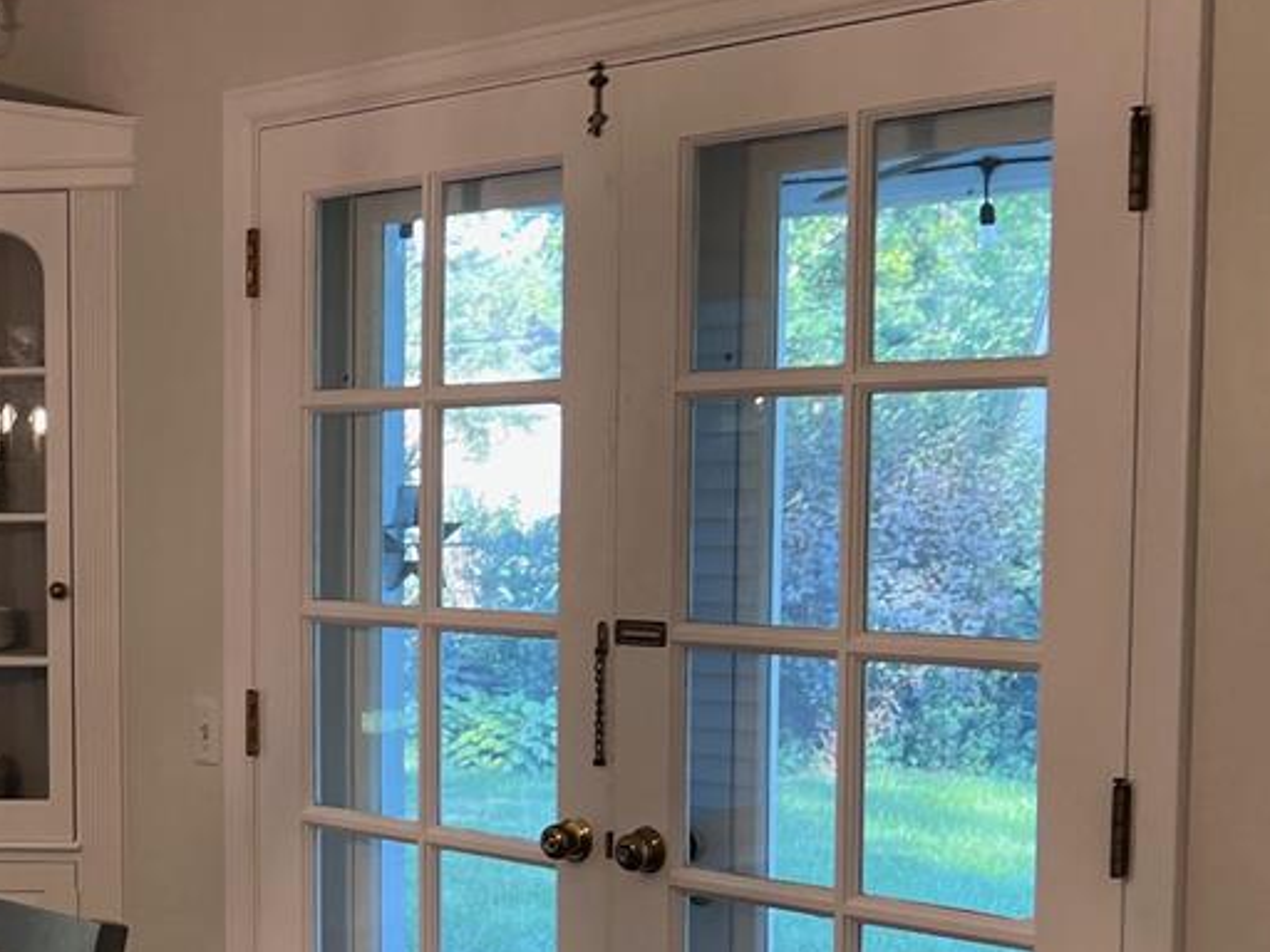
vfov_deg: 22.4
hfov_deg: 28.4
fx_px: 2385
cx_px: 64
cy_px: 687
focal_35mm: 65
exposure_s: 1/120
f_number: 1.5
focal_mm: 5.7
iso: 80
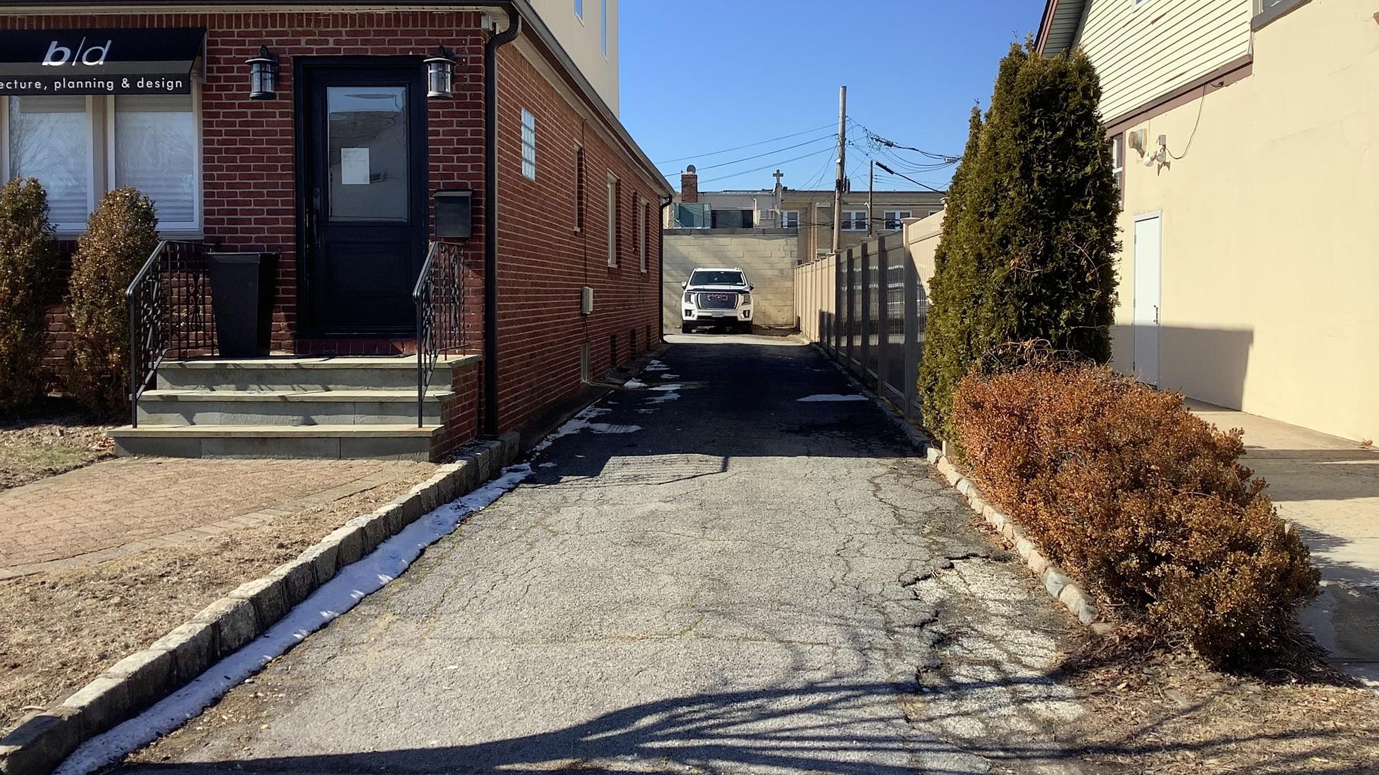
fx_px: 1243
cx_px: 686
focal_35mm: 34
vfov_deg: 34.6
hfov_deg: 58.0
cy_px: 322
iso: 25
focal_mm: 3.3
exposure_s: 1/959
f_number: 2.4
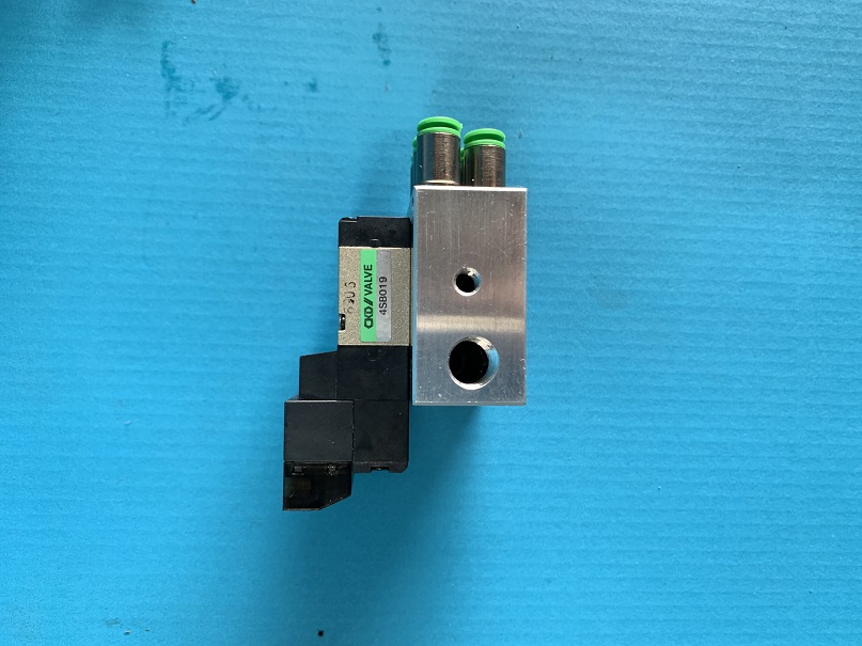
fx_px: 647
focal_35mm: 26
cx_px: 431
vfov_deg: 53.1
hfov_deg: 67.3
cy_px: 323
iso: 160
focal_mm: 4.25
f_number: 1.8
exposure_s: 1/60
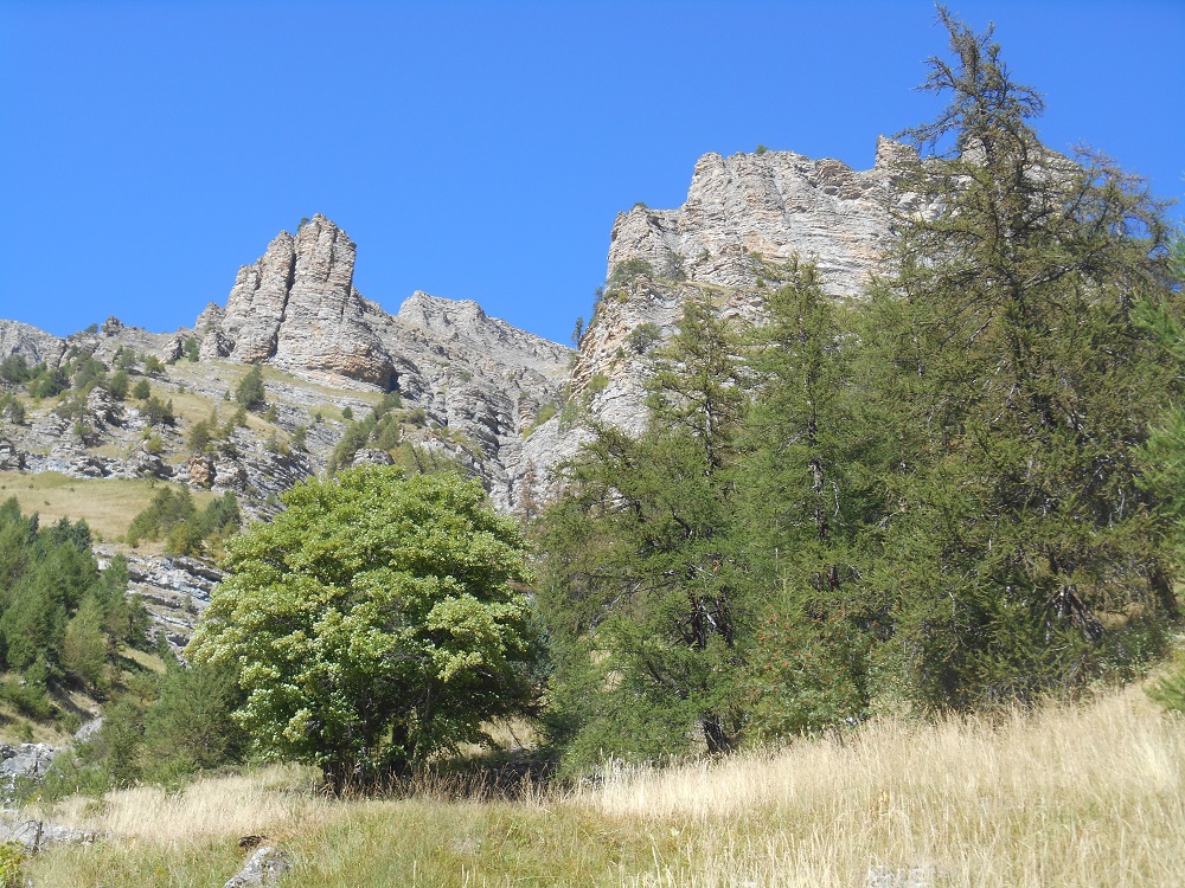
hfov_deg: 36.2
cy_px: 444
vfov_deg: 27.5
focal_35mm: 53
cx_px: 592
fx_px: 1814
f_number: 4.2
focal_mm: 9.5
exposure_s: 1/320
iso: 80
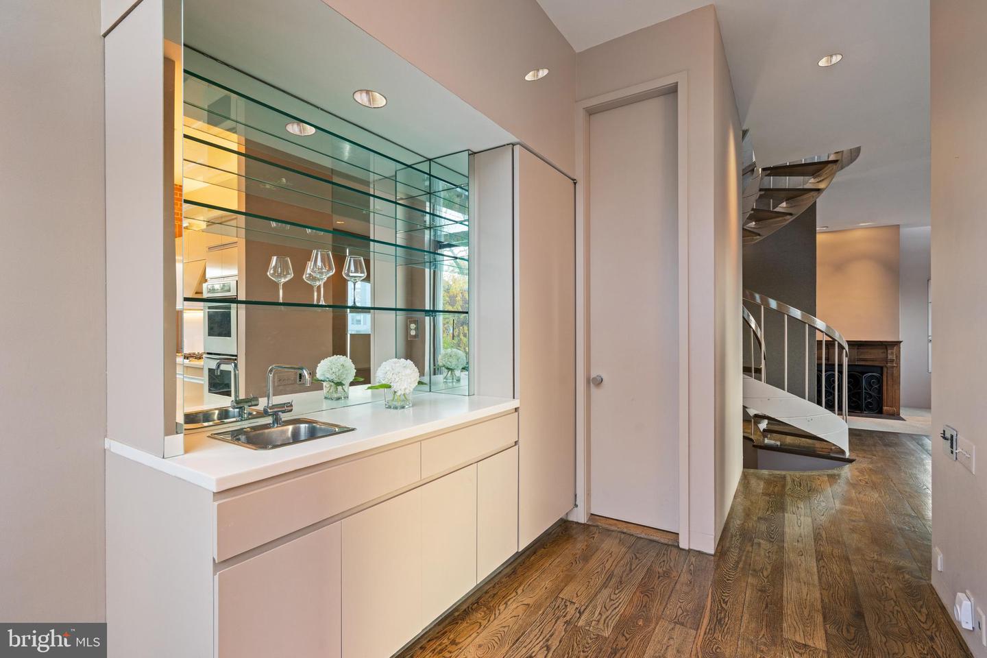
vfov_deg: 73.7
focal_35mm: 16
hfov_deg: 96.7
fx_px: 439
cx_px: 494
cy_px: 329
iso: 1000
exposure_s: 1/8
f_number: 8
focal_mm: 16
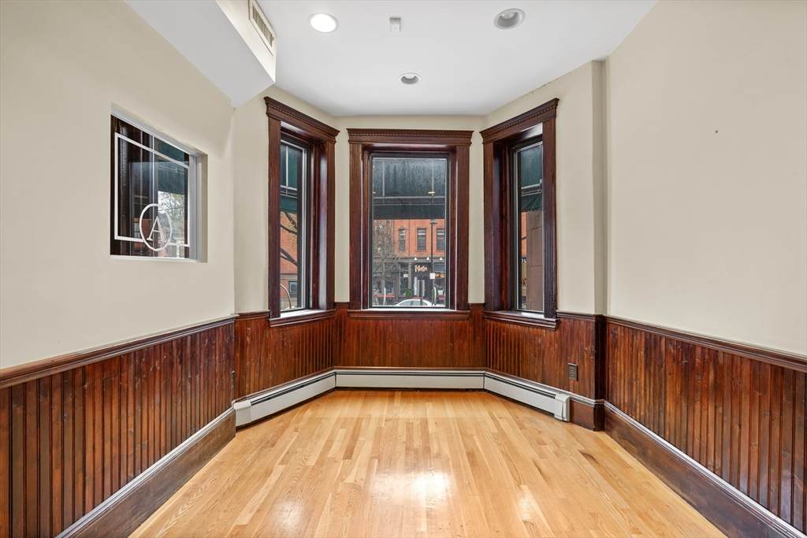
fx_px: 359
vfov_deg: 73.8
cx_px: 404
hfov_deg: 96.7
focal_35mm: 16
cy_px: 269
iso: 320
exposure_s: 1/13
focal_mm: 16
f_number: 4
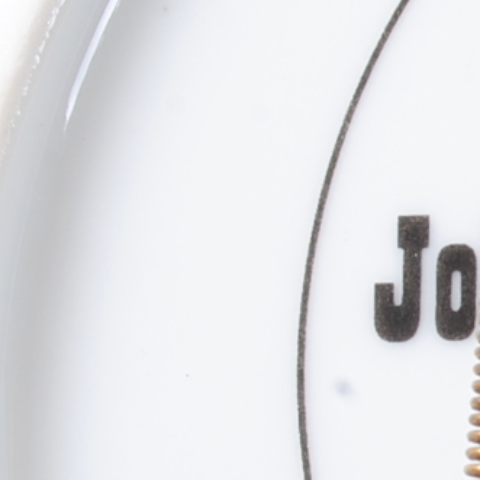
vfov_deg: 6.5
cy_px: 429
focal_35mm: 269
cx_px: 1056
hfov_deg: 6.3
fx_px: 4220
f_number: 11
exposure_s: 1/125
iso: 100
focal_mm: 36
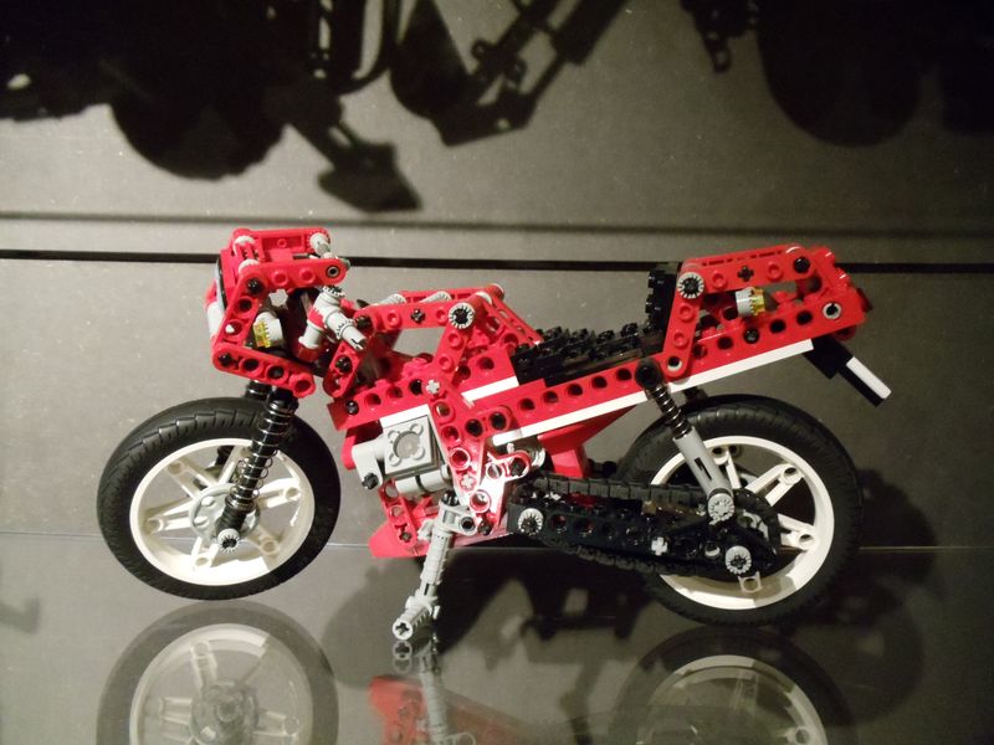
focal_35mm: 44
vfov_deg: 32.9
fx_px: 1263
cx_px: 497
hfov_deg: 42.9
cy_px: 372
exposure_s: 1/40
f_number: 3.5
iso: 800
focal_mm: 6
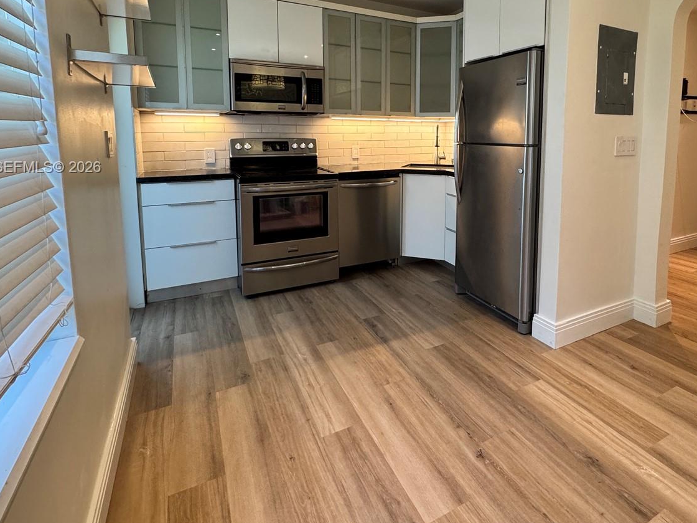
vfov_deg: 64.0
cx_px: 405
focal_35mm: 20
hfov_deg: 81.1
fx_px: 403
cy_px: 168
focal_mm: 2.22
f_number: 2.2
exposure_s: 1/120
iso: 250
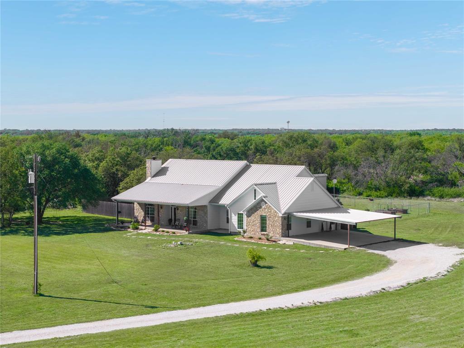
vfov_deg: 21.0
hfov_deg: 27.8
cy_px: 174
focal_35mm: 70
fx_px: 938
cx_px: 232
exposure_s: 1/1500
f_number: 2.8
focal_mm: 19.35
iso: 120
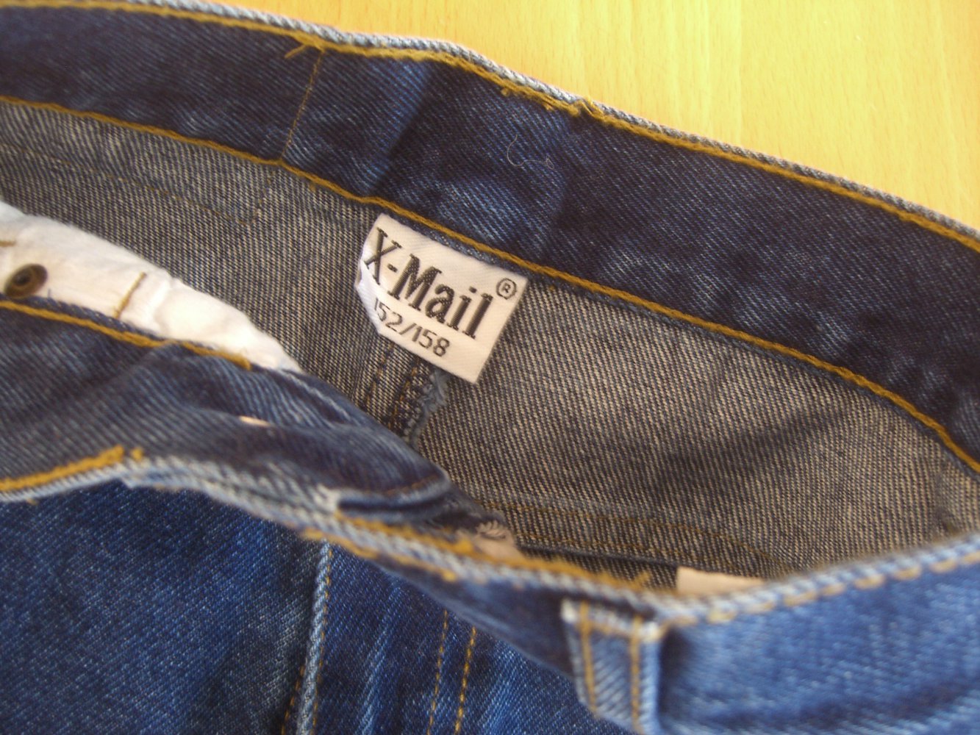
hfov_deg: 49.0
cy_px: 368
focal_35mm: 38
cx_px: 490
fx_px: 1076
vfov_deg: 37.7
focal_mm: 7.9
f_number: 2.8
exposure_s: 1/8
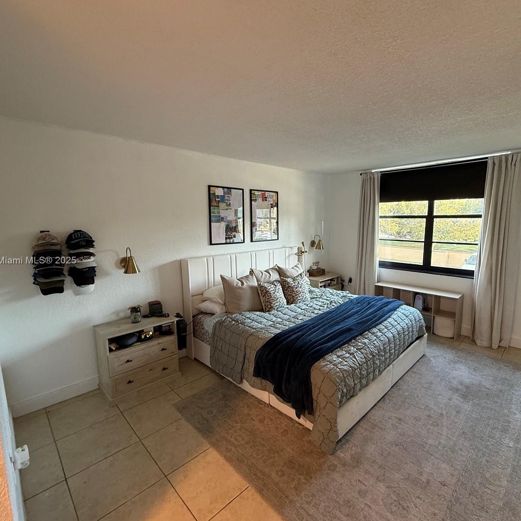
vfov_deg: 84.0
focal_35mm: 17
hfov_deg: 83.6
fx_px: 289
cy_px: 261
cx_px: 291
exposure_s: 1/120
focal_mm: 2.22
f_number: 2.2
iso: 250
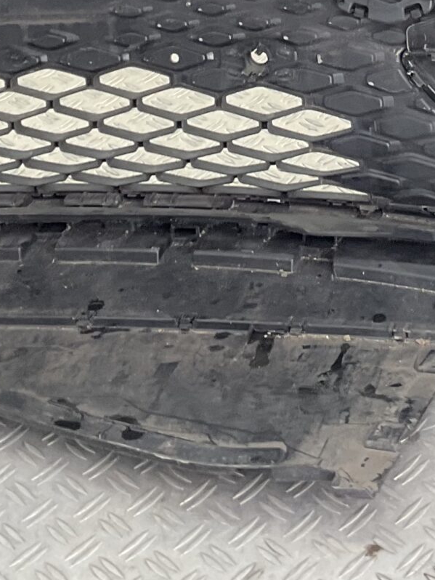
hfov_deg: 15.8
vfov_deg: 20.0
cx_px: 361
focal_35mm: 93
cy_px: -90
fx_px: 1557
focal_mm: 3
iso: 40
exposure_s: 1/120
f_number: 1.8
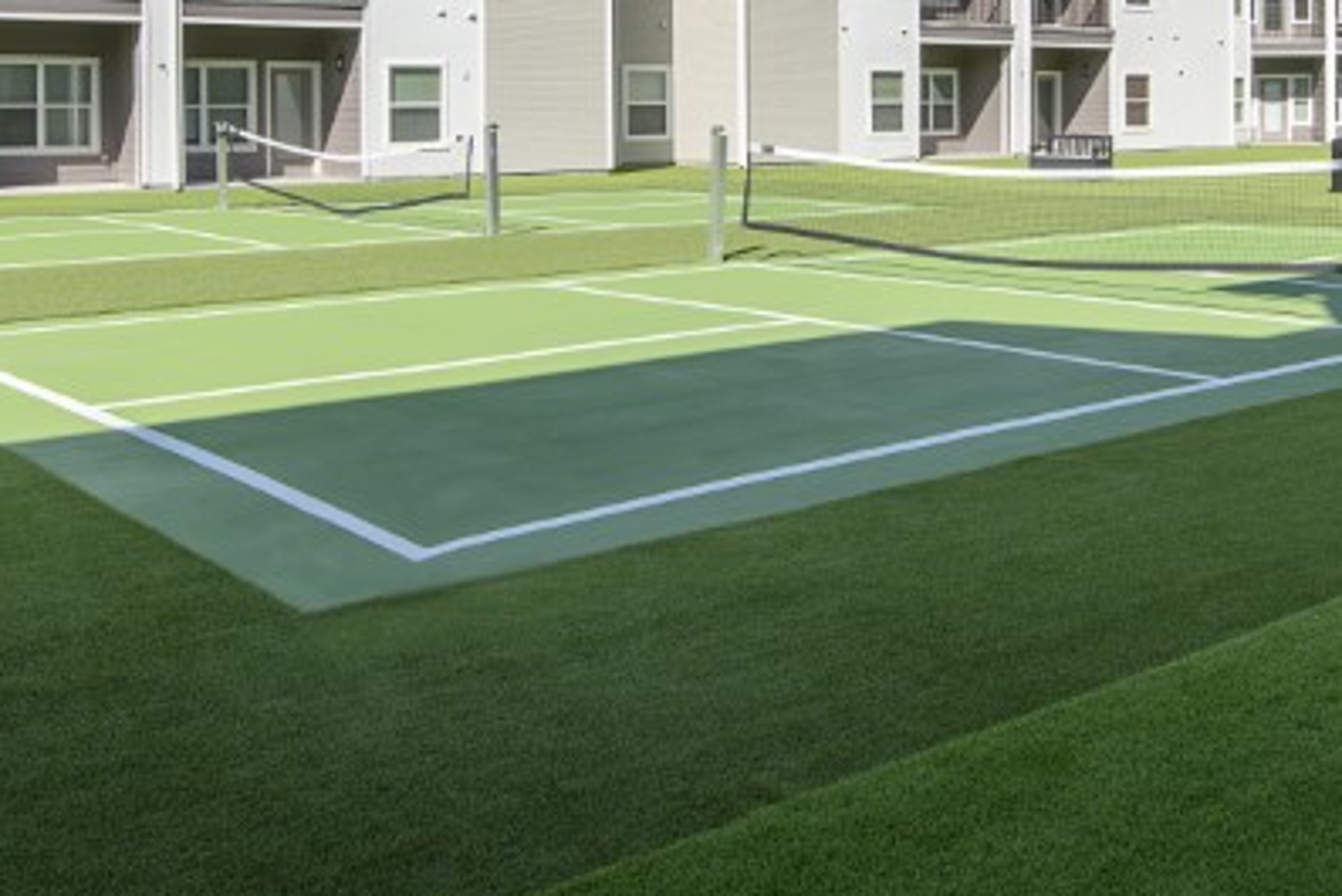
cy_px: 135
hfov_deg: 63.5
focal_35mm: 29
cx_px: 747
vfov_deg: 42.2
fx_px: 1081
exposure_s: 1/125
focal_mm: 16
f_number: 11
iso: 100
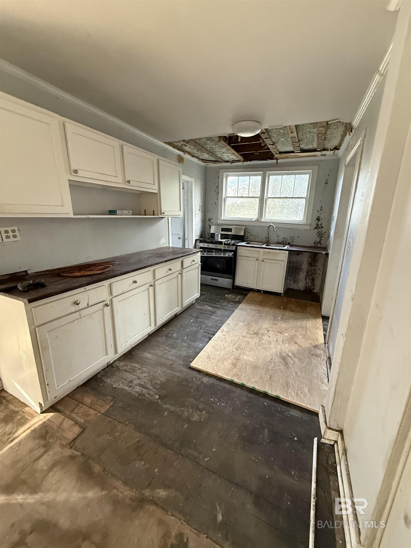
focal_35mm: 14
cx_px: 206
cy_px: 274
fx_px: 222
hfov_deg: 85.7
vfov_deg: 102.1
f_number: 2.2
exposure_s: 1/60
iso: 500
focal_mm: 2.22
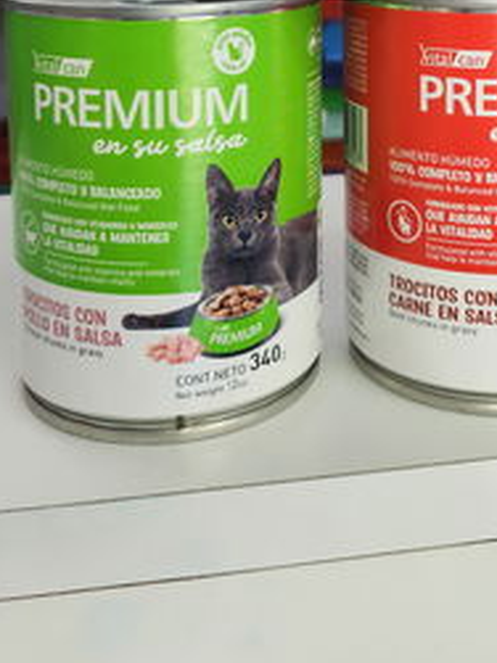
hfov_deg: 28.3
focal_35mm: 51
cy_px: -25
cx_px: 349
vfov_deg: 33.7
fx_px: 977
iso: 160
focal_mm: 5
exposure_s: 1/100
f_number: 1.8
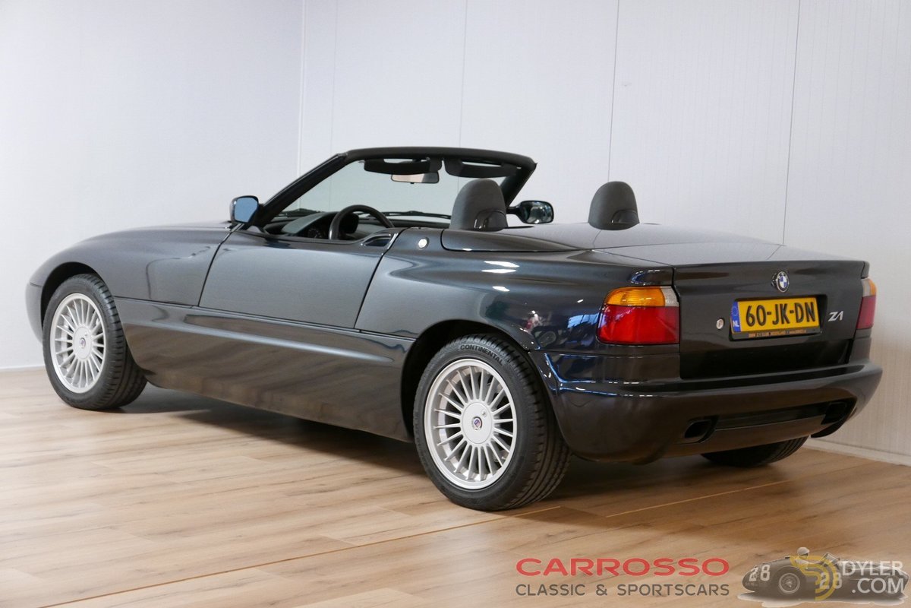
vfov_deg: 19.5
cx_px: 456
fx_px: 1771
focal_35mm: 70
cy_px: 304
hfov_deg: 28.8
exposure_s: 1/40
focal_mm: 31.5
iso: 1600
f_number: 2.8
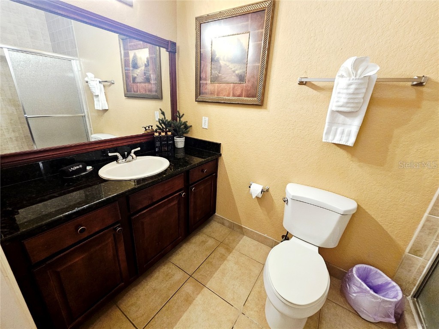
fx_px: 165
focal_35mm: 13
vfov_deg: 89.9
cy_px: 164
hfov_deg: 106.2
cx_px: 220
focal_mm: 2.2
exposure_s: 1/40
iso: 400
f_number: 2.2
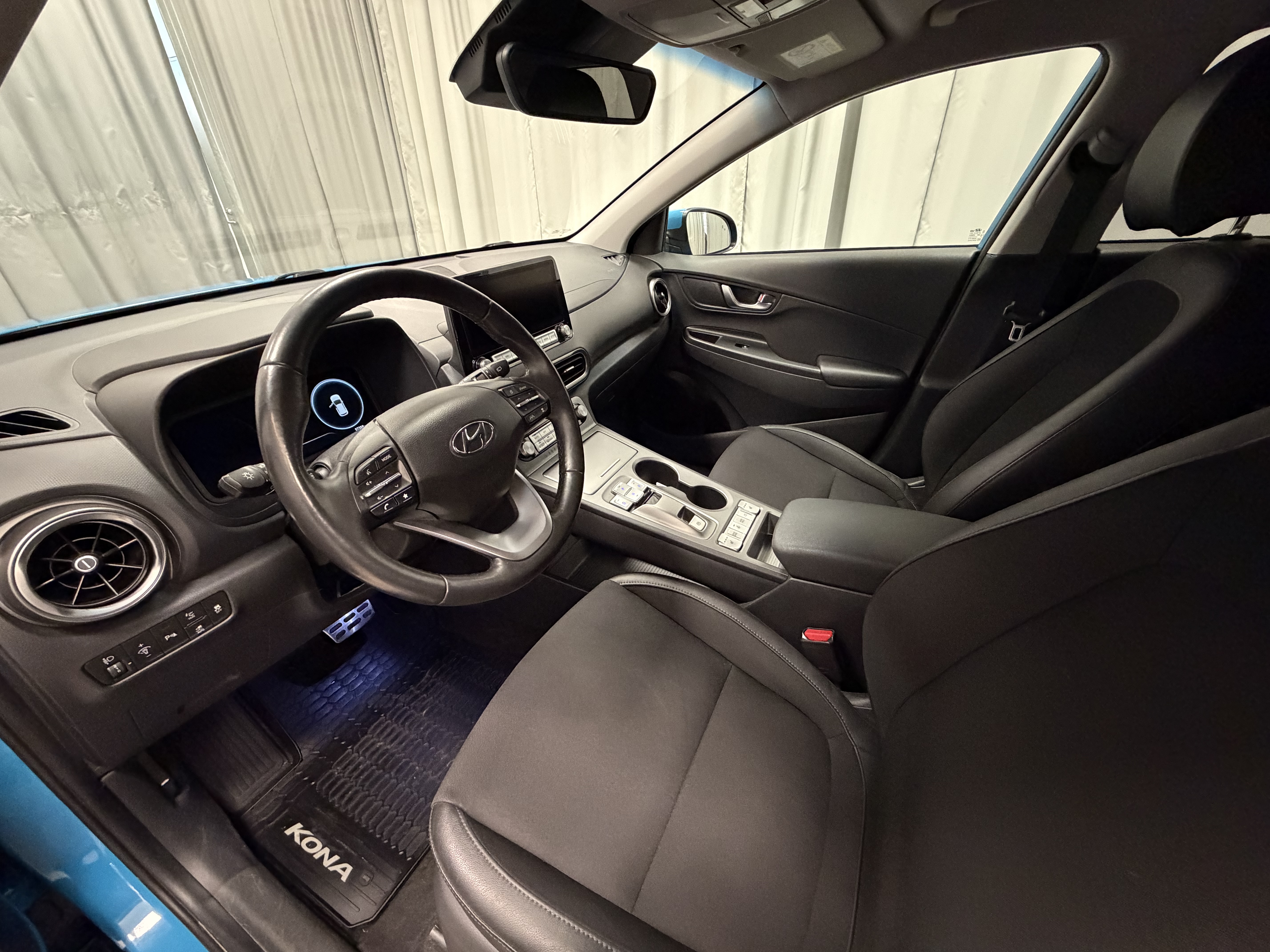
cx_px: 635
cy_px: 476
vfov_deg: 85.7
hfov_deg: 102.1
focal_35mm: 14
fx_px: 514
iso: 1000
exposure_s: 1/50
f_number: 2.2
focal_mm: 2.22
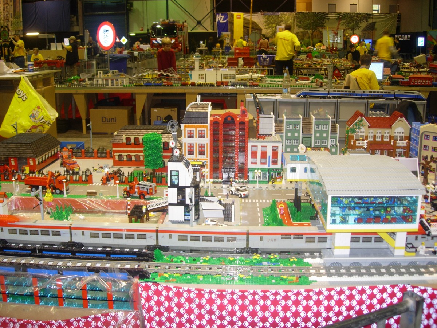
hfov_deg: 49.0
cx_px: 218
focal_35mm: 38
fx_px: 480
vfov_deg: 37.7
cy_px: 164
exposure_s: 1/10.9
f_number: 2.8
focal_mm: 7.8
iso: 79
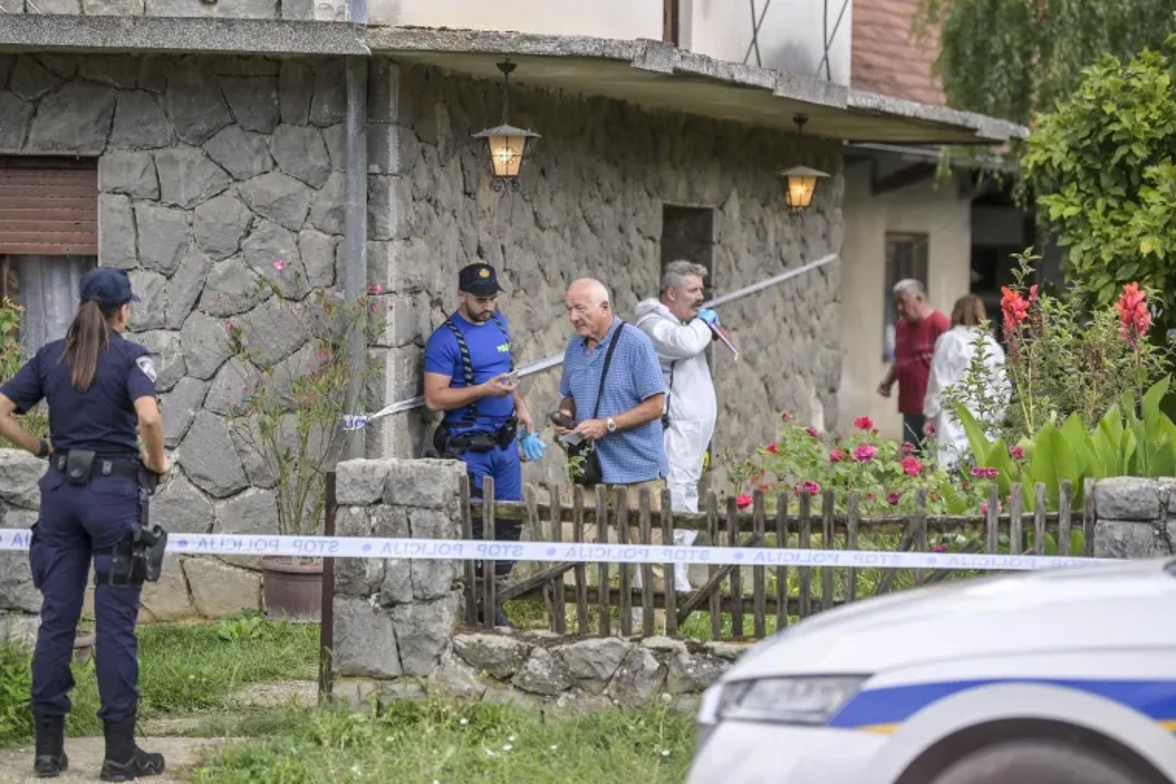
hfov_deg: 15.2
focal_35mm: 135
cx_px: 588
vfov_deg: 10.2
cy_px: 392
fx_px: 4411
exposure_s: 1/5000
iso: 1000
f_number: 2.8
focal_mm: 135
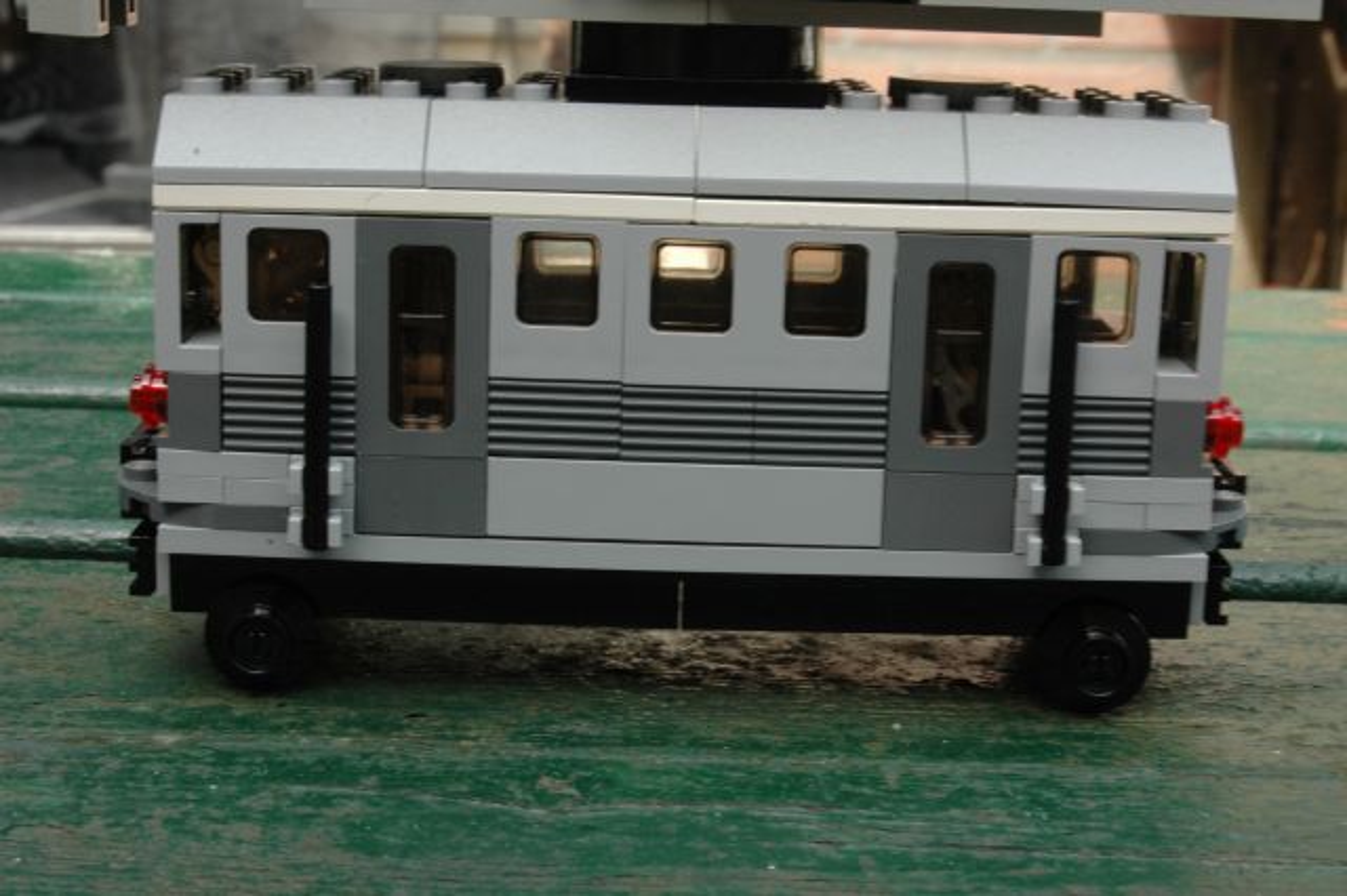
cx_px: 674
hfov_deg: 28.1
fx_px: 2692
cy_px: 448
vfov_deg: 18.9
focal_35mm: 72
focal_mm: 48
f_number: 20
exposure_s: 1/40
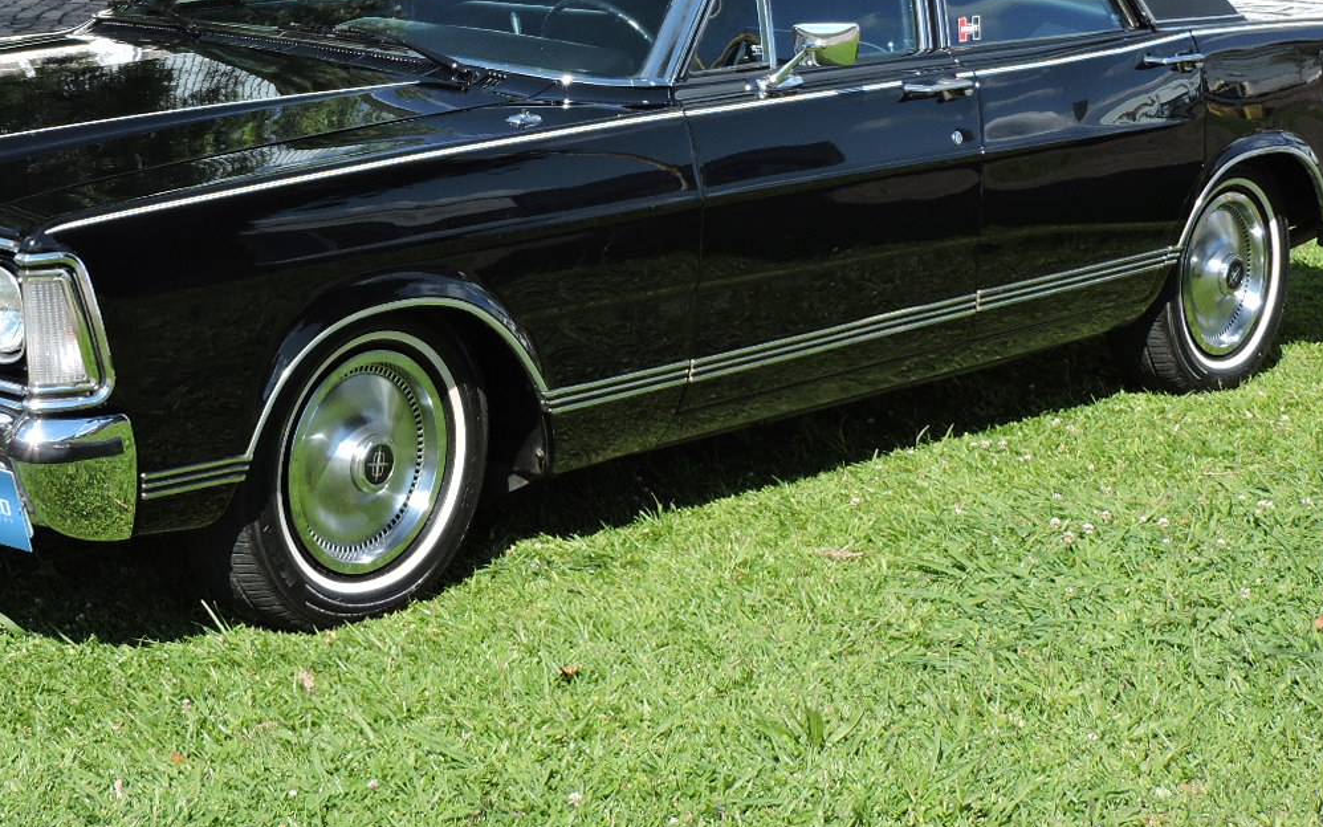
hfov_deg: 24.3
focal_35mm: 85
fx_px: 3065
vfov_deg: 15.2
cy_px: 101
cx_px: 467
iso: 100
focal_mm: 8.9
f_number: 3.6
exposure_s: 1/640
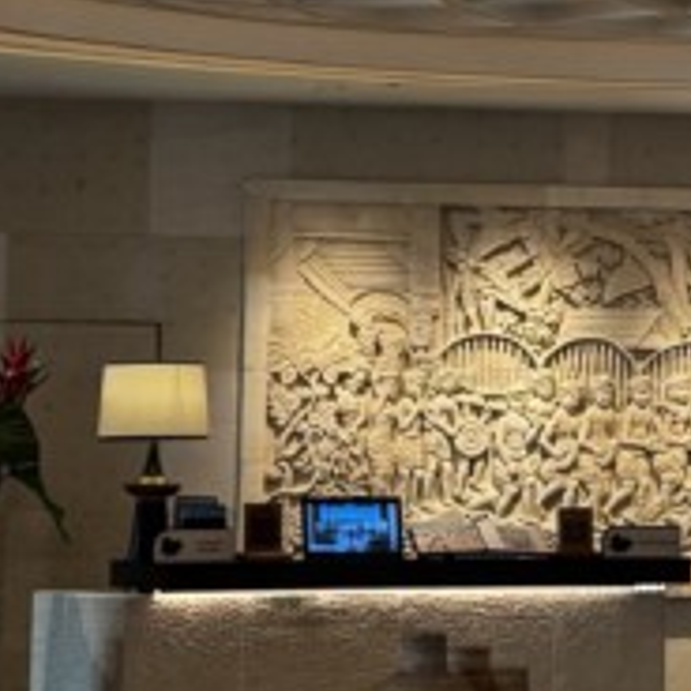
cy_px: 180
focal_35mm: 138
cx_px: 807
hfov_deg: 12.4
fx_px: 3117
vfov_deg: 12.6
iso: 200
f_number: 1.78
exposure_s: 1/50
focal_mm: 6.76
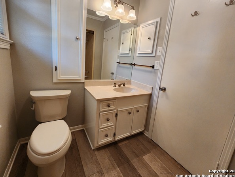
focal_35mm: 14
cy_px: 83
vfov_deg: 85.6
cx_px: 114
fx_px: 95
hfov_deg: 102.0
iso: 160
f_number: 2.2
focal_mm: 2.2
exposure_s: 1/60
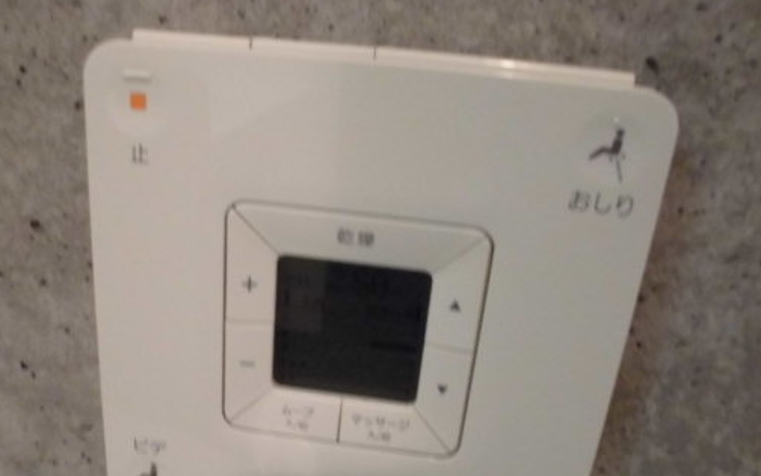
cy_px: 310
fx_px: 726
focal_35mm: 35
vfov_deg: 36.0
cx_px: 331
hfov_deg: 55.2
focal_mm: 4.6
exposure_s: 1/40
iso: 800
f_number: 3.5
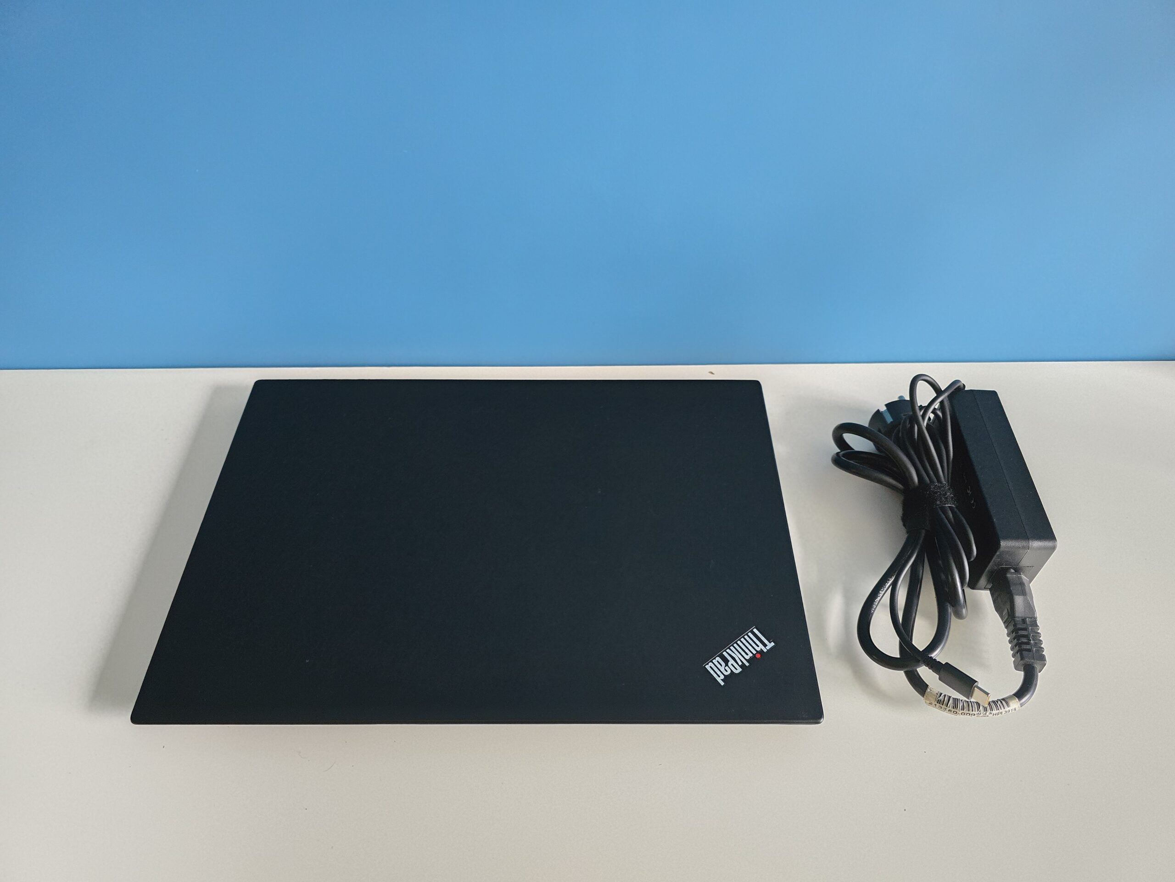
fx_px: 781
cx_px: 588
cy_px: 441
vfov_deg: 58.9
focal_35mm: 23
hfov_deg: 73.9
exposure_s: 1/100
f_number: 1.7
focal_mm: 6.3
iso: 2000
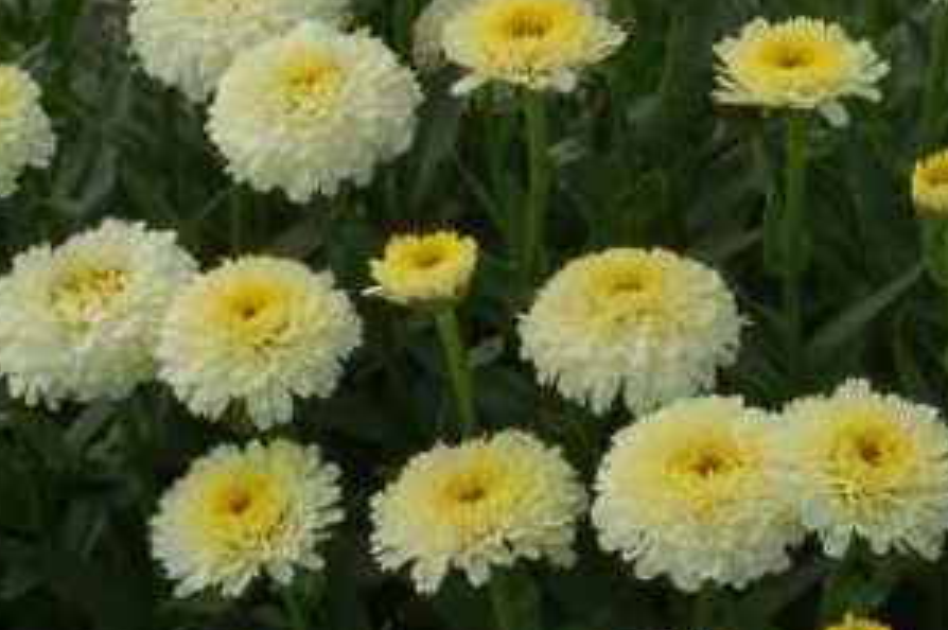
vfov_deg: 5.2
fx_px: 6892
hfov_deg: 7.8
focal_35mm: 262
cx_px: 870
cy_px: 169
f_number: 16
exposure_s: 1/80
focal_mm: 60
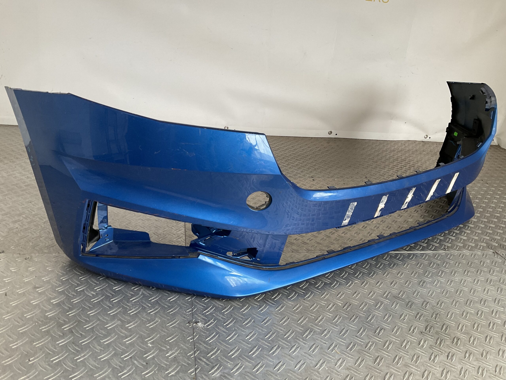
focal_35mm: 29
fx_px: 424
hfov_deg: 61.7
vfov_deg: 48.2
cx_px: 253
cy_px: 190
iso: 50
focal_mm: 3
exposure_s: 1/50
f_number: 1.8
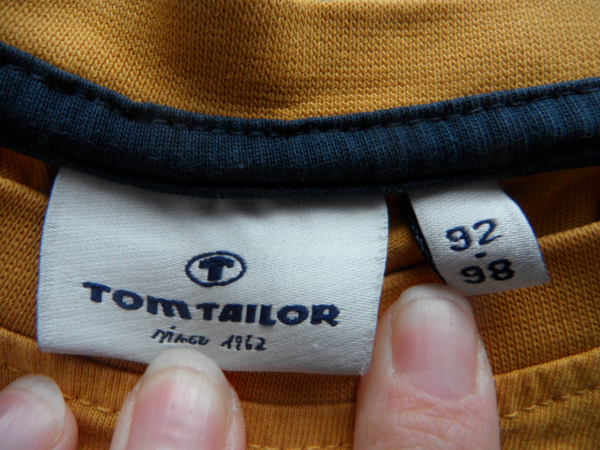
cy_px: 225
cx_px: 300
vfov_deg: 56.8
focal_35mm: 24
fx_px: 416
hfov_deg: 71.6
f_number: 2.9
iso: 80
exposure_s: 1/90
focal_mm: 4.1
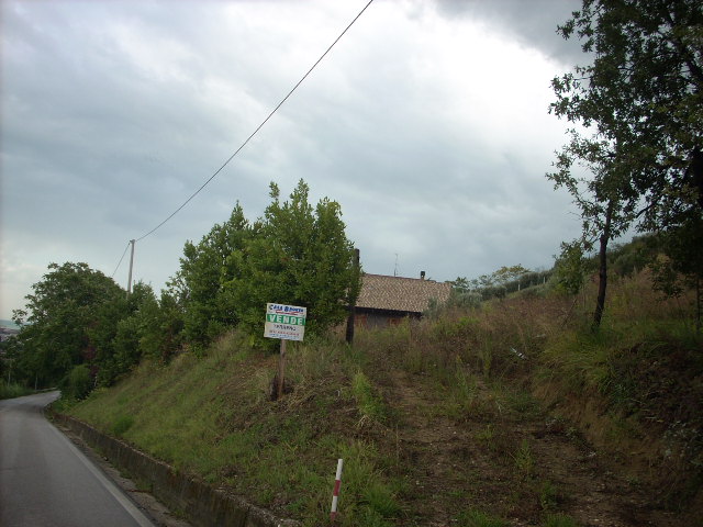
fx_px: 751
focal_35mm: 37
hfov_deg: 50.1
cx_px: 352
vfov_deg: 38.7
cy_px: 264
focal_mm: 6.2
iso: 64
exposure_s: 1/297
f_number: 2.8
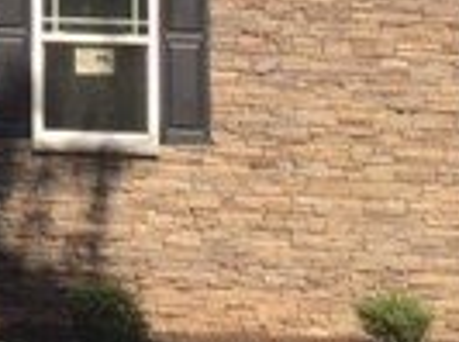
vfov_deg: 10.1
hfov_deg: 13.4
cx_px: -217
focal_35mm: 140
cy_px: -238
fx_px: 1851
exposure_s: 1/1014
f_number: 2.2
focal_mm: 4.15
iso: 32
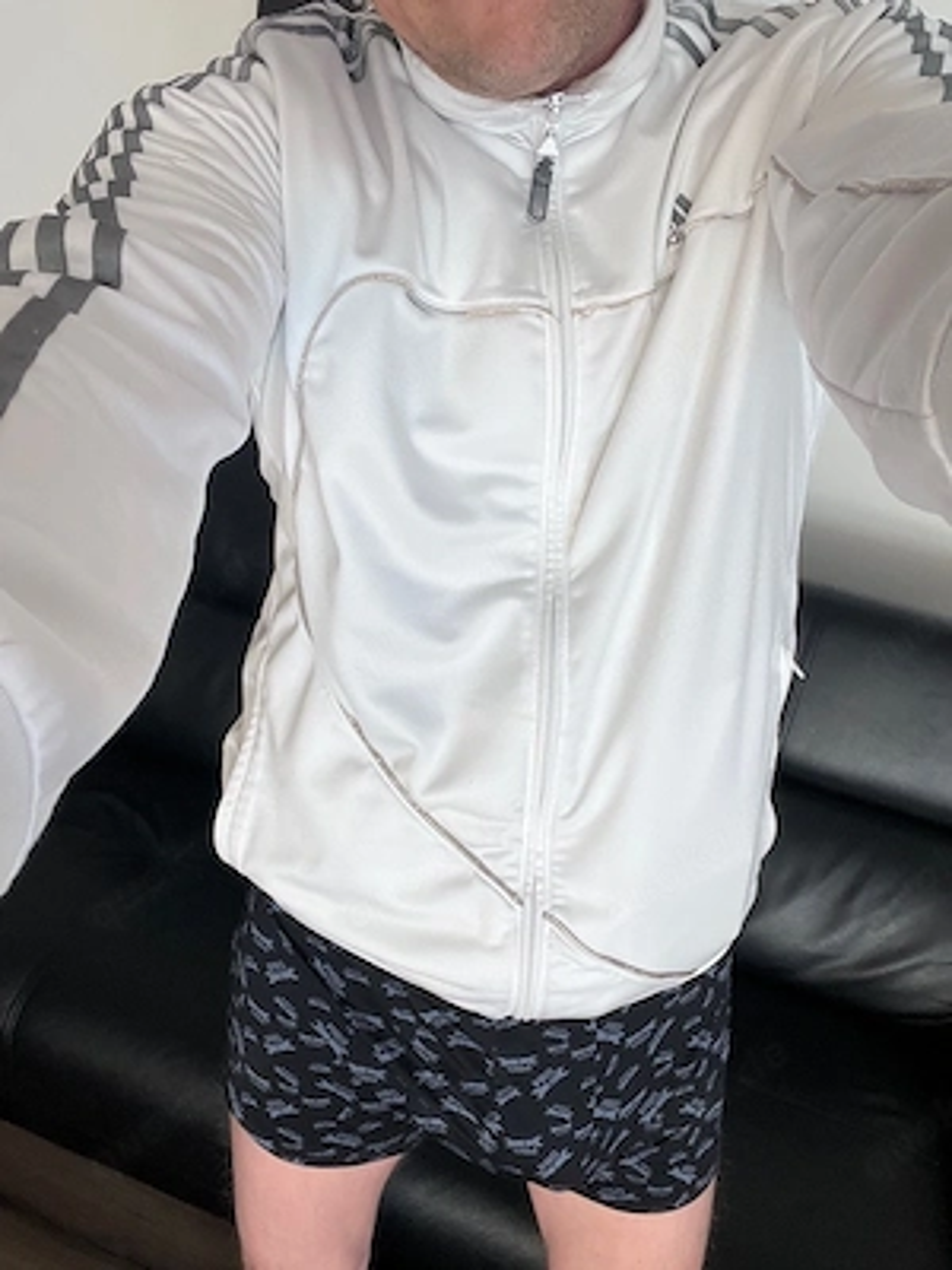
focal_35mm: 30
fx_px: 1100
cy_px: 635
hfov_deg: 46.8
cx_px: 476
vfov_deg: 60.0
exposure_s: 1/113
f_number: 2.2
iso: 100
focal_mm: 2.71
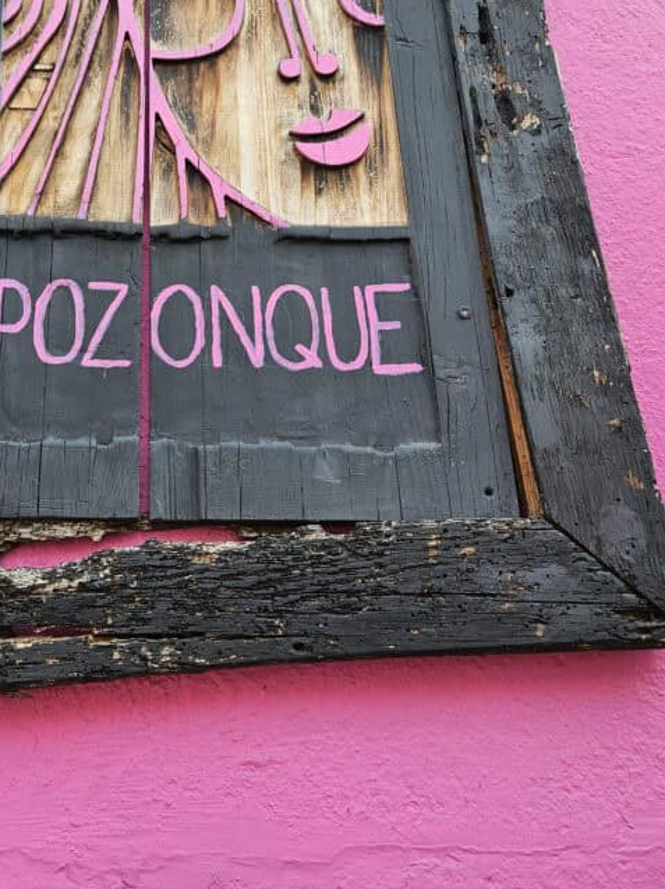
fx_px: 949
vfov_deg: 49.2
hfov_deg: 37.5
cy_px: 286
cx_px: 155
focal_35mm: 37
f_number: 1.8
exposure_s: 1/719
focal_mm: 5.4
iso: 64
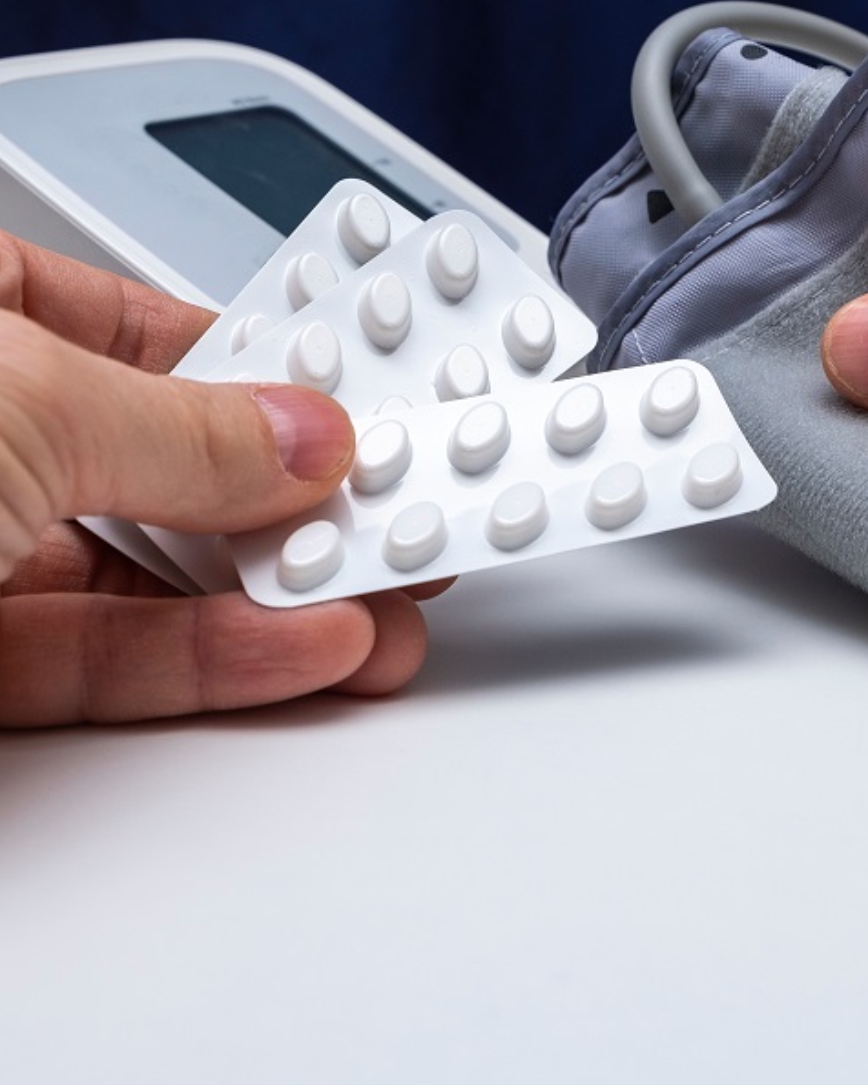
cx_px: 640
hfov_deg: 21.4
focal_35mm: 71
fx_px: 2280
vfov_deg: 26.8
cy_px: 481
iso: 200
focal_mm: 30.2
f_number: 5.6
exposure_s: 1/60
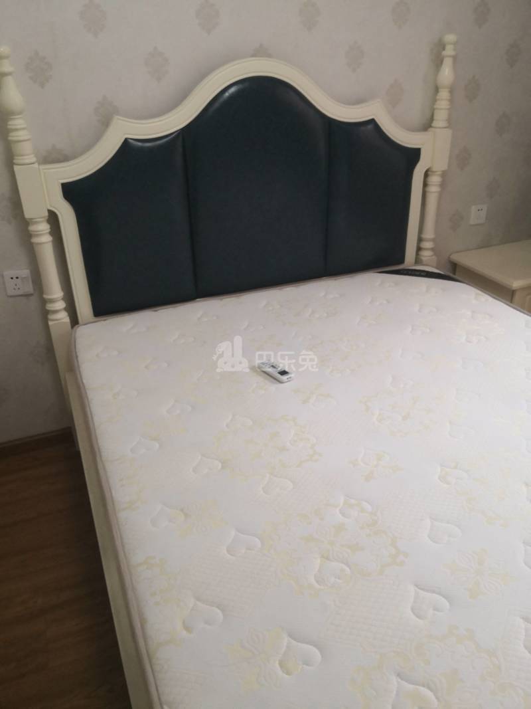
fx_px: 552
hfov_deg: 51.3
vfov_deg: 65.3
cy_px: 354
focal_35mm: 27
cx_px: 266
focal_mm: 3.95
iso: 200
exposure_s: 1/50
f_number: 1.6
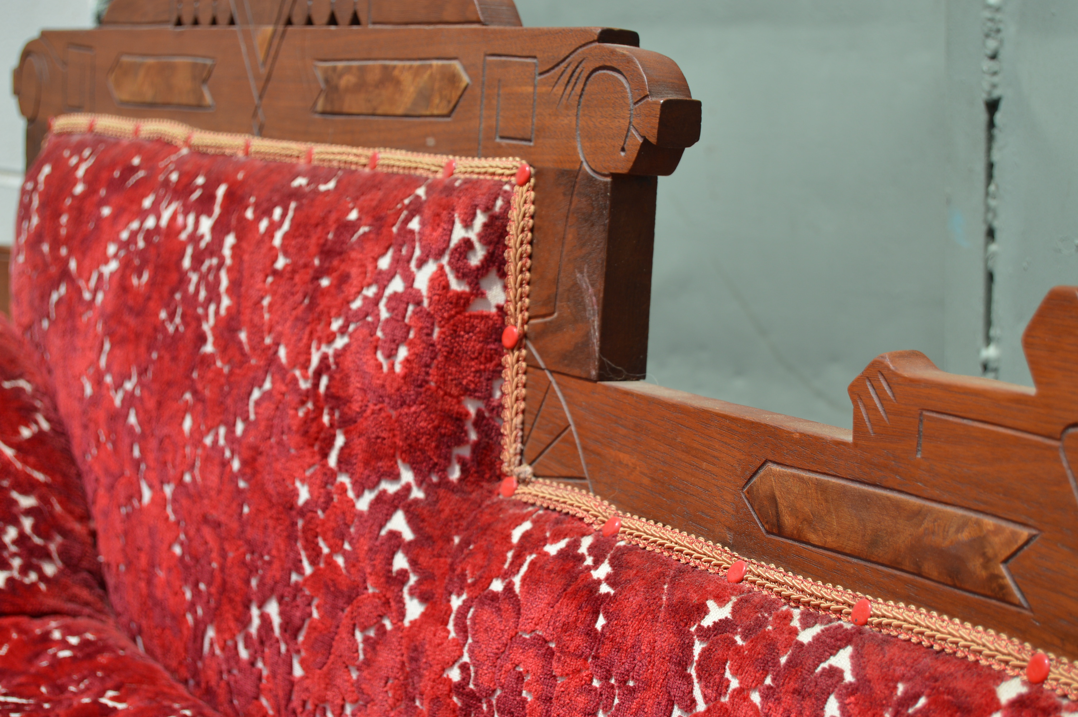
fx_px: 2468
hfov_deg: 24.6
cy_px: 358
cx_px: 539
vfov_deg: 16.5
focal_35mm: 82
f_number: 5.6
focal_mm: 55
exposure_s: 1/640
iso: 100
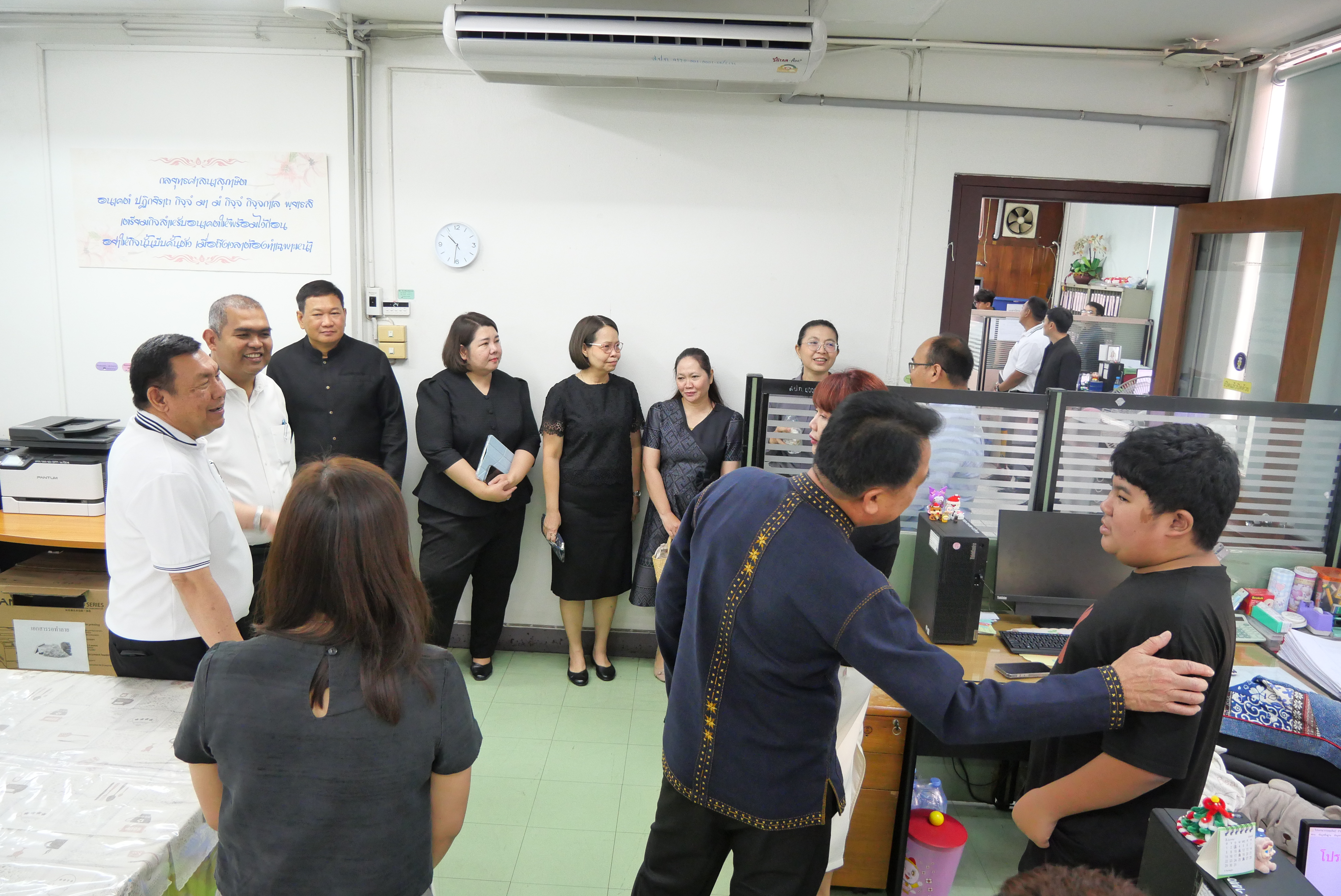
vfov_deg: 53.2
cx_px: 670
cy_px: 448
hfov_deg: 73.7
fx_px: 895
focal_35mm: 24
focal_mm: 12
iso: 1600
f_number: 3.5
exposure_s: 1/50
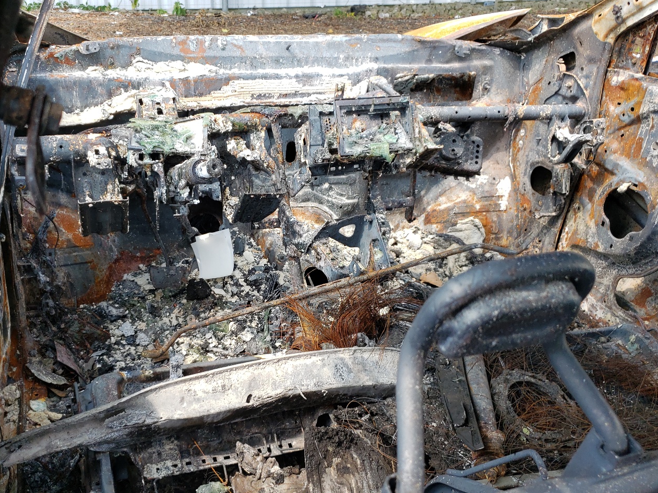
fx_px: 627
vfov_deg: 42.8
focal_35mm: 33
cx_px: 269
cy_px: 281
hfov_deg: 55.0
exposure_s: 1/476
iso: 50
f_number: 1.5
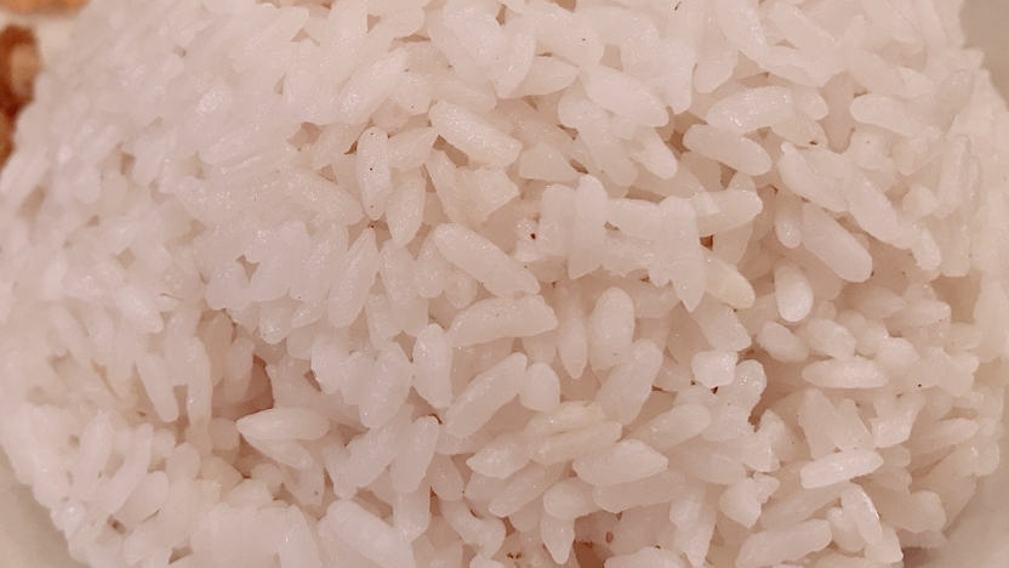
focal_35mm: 44
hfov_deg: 45.7
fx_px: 1177
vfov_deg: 27.0
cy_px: 194
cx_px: 340
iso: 64
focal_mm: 3.99
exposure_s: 1/15
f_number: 1.8
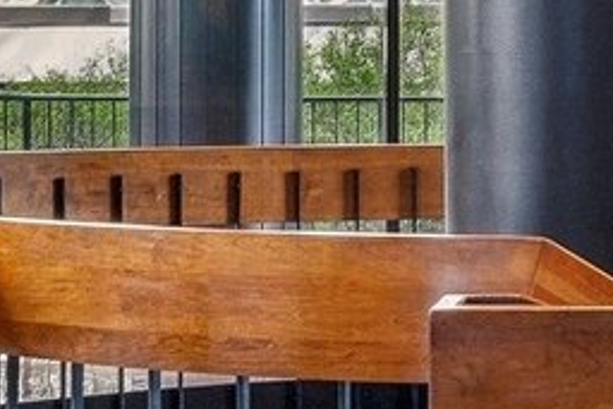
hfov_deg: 12.7
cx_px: 728
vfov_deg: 8.7
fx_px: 2692
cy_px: 10
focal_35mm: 158
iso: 200
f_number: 8
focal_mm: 25
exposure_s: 1/6
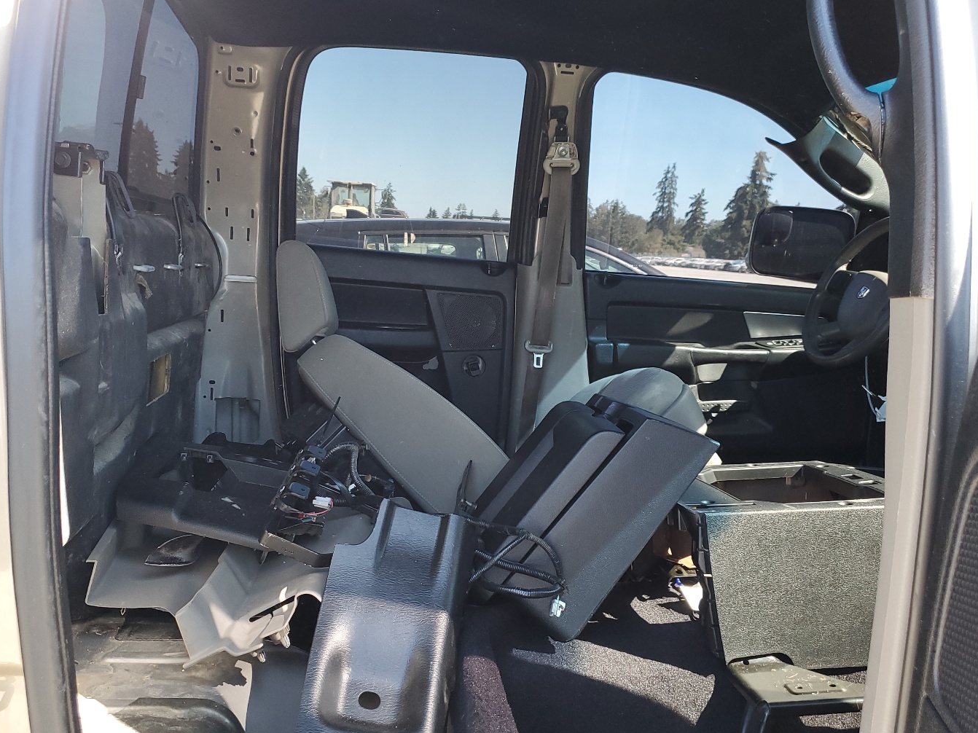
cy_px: 414
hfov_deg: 58.3
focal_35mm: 31
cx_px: 456
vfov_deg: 45.3
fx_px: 876
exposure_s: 1/120
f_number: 1.5
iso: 65
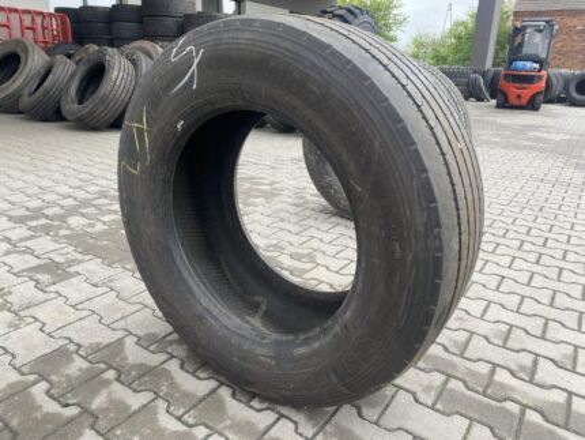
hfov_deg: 67.3
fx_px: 440
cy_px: 220
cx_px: 292
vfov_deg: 53.1
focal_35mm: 26
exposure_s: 1/126
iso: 32
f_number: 1.8
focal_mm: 4.25
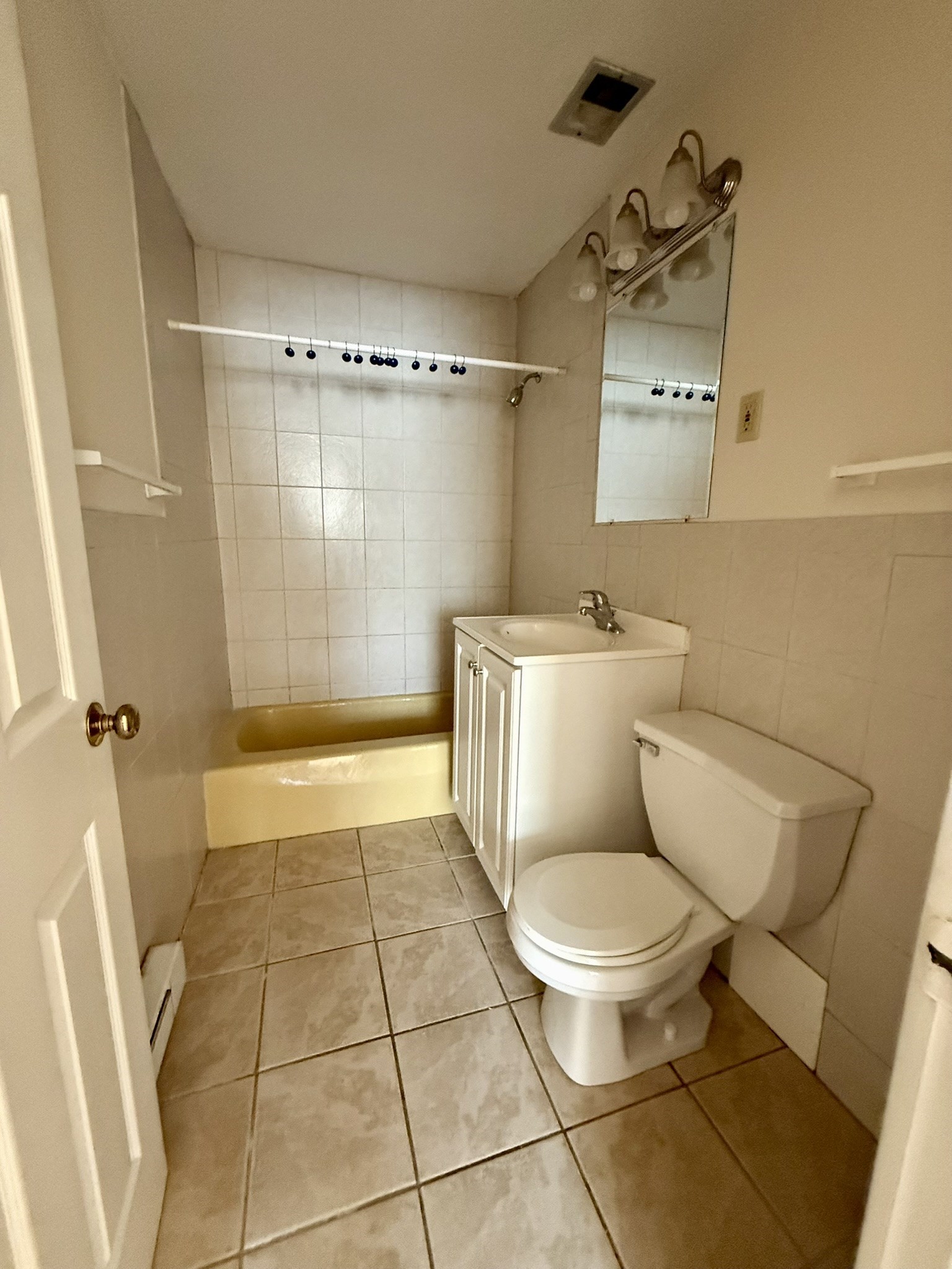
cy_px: 634
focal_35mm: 14
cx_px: 476
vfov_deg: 102.1
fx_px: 513
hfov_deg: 85.7
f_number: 2.2
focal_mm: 2.22
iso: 800
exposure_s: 1/60
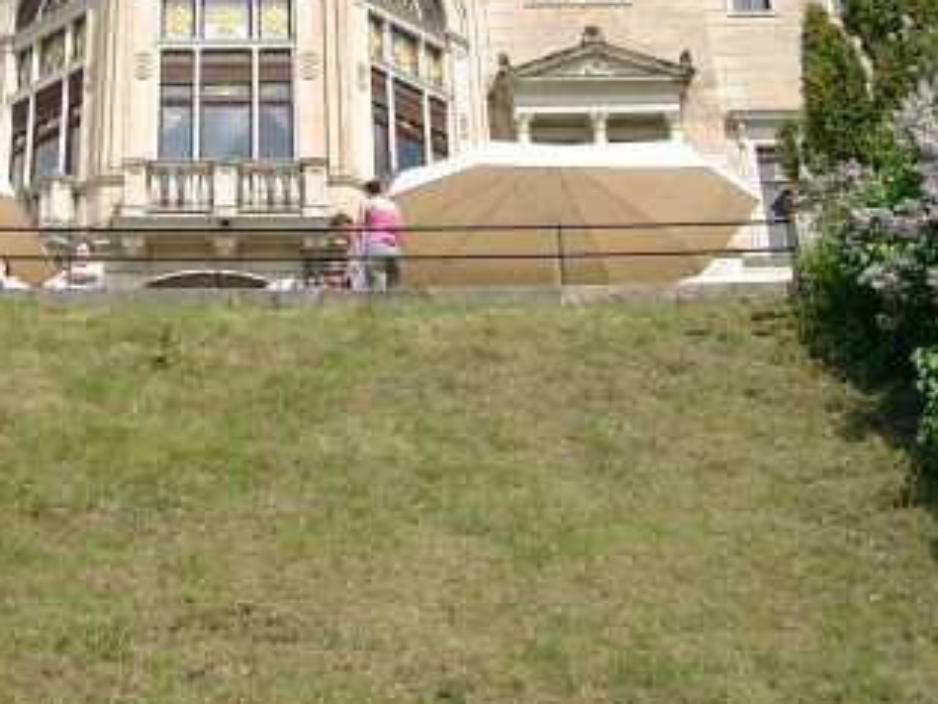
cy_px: -27
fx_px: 2330
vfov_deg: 16.7
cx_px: 181
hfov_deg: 22.4
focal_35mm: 86
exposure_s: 1/749
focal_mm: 7.13
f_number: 4
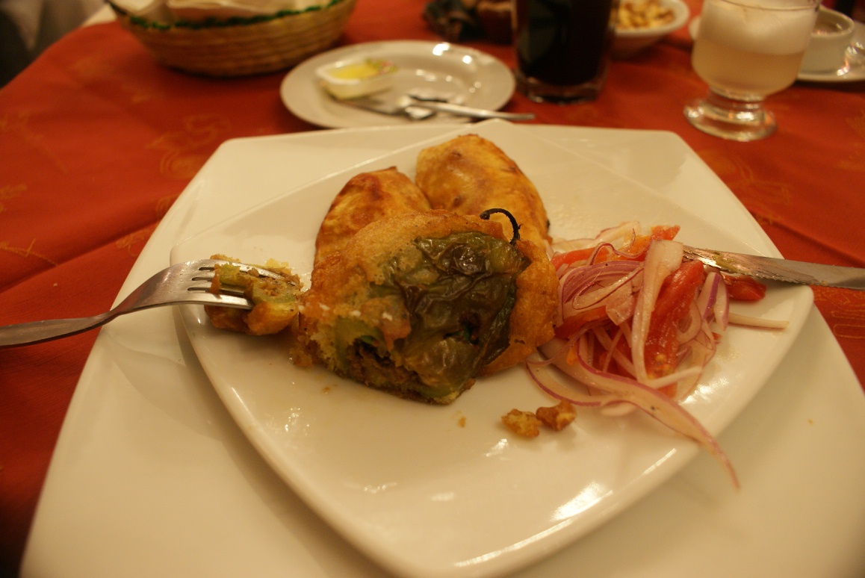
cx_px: 432
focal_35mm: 27
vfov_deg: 48.0
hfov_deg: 67.3
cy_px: 289
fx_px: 649
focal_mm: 18
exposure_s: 1/8
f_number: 3.5
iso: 400
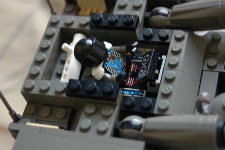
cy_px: 75
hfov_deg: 22.6
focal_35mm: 90
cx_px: 112
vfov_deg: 15.2
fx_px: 562
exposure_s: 1/50
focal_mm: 60
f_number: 4.8
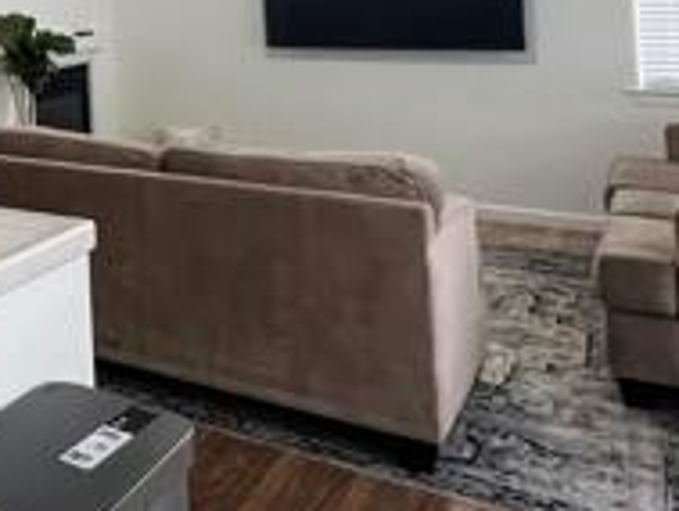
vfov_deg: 30.2
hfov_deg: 30.0
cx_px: -280
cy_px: -22
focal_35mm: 44
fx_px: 864
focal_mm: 1.57
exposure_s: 1/60
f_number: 1.8
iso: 200
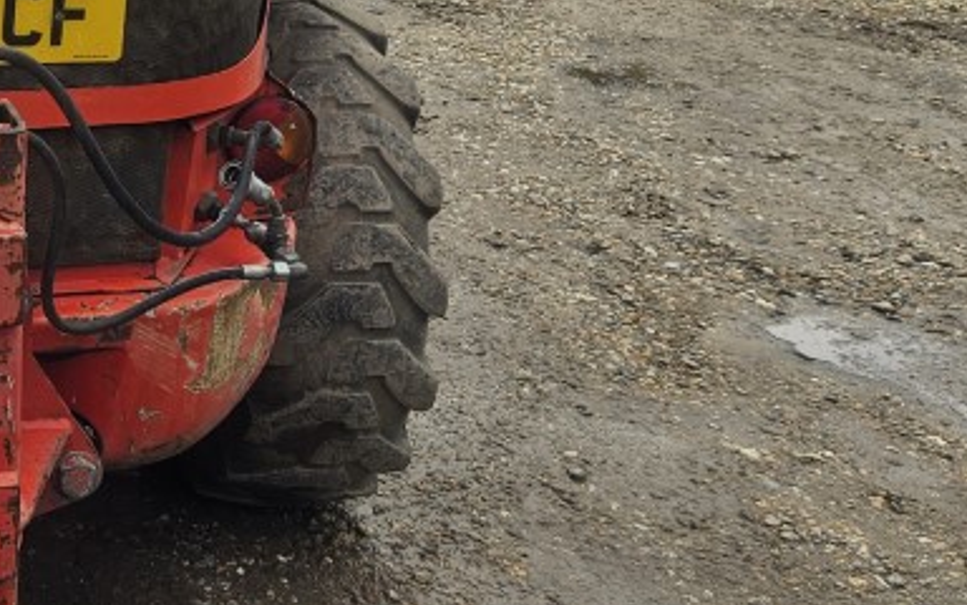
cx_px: -146
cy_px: -3
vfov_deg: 19.4
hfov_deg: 28.1
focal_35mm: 65
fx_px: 1713
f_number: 1.8
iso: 25
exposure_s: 1/480
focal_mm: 5.4
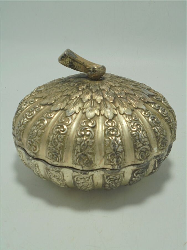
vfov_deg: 43.9
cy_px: 125
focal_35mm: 43
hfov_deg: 33.6
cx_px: 94
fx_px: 310
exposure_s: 1/100
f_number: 4.5
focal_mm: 7.8
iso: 100
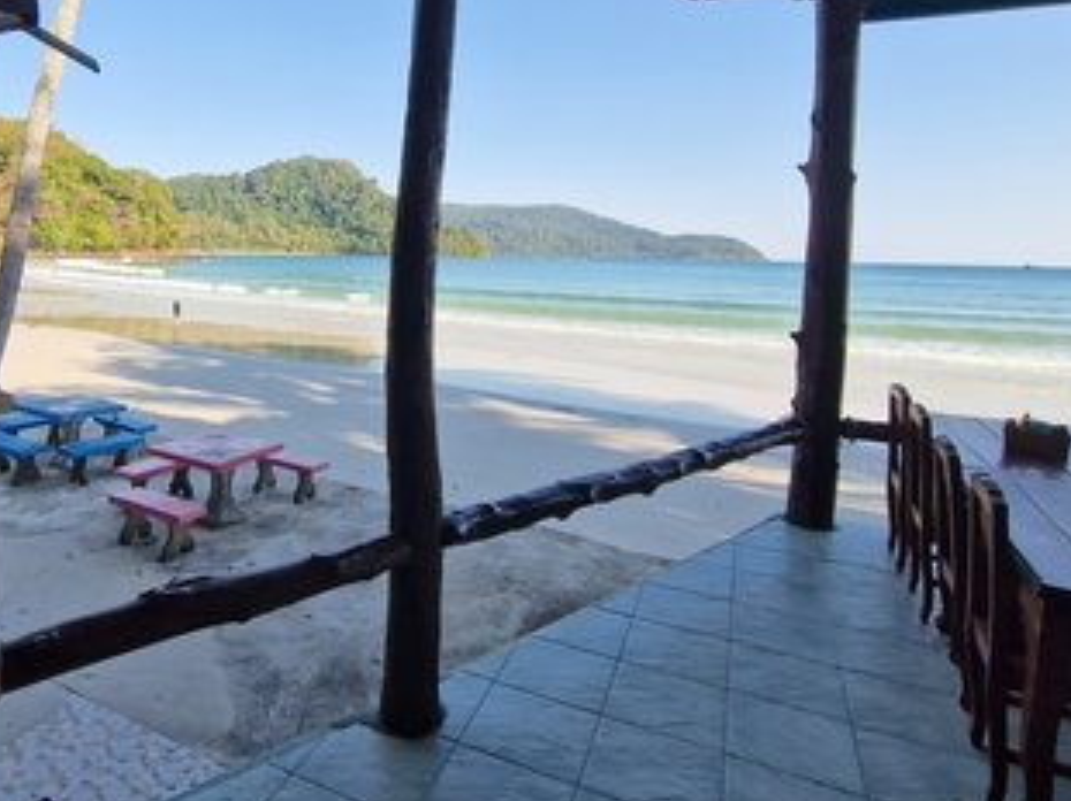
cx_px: 373
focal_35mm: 21
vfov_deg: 62.6
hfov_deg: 77.0
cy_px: 309
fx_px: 649
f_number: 2.2
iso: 50
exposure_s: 1/1032
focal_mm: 2.2
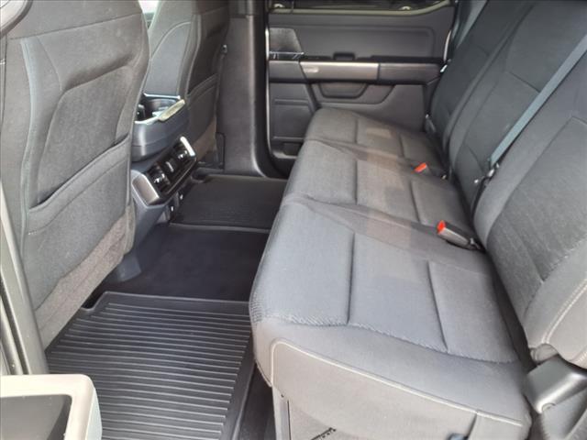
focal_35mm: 27
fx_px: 458
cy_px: 220
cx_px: 294
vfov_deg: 51.4
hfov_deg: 65.3
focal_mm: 3.58
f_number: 1.9
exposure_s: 1/40
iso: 80
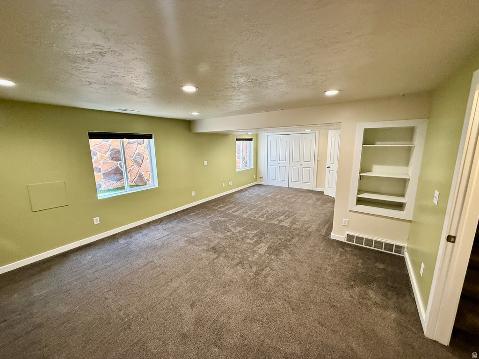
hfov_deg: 102.1
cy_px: 180
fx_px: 194
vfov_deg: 85.7
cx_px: 240
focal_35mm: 14
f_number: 2.2
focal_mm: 2.22
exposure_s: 1/120
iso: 200
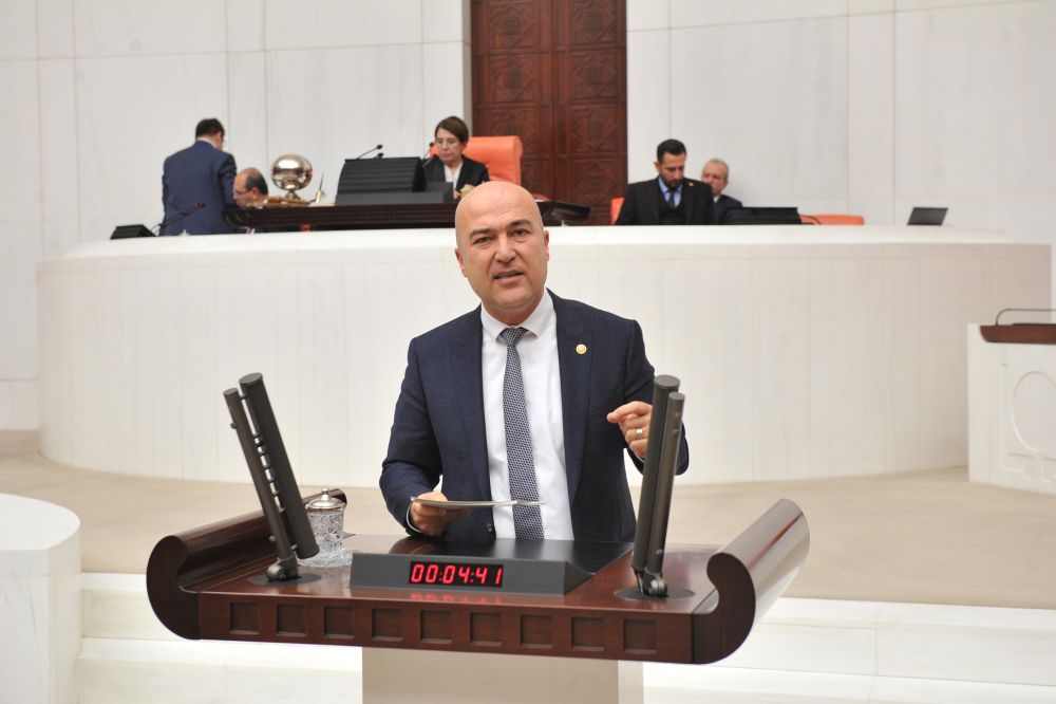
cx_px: 528
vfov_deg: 23.4
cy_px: 352
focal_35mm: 58
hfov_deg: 34.5
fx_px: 1701
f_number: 4.5
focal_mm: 58
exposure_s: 1/80
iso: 1250
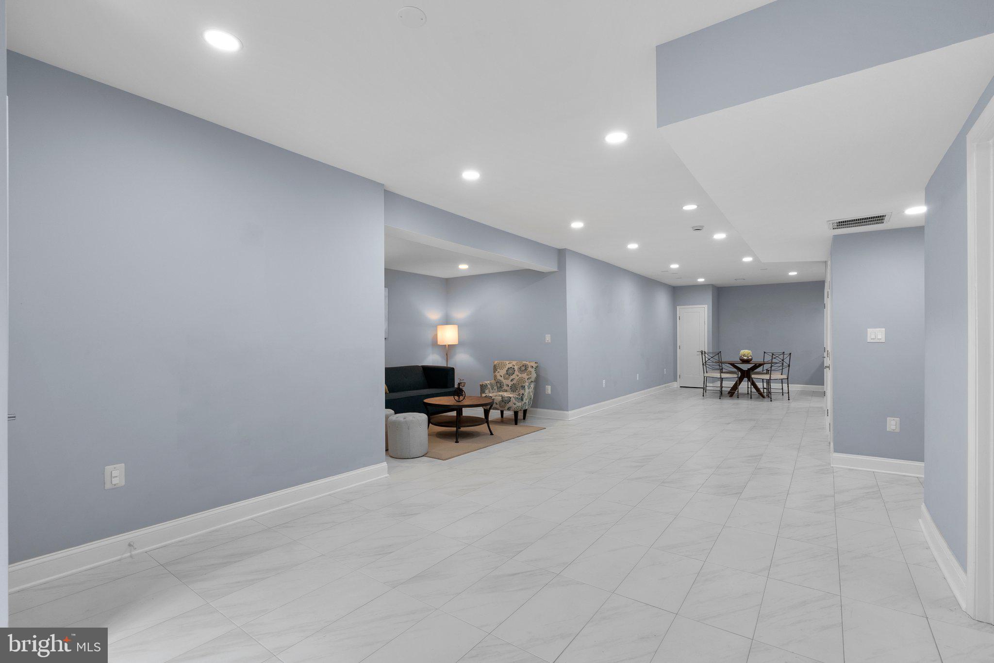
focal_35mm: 16
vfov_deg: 73.8
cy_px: 332
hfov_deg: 96.7
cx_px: 497
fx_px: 442
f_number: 8
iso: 250
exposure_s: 1/8
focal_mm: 16
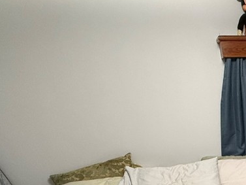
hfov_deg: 35.8
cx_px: 308
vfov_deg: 33.6
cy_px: 195
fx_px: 270
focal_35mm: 38
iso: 500
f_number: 2.2
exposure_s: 1/60
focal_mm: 2.22
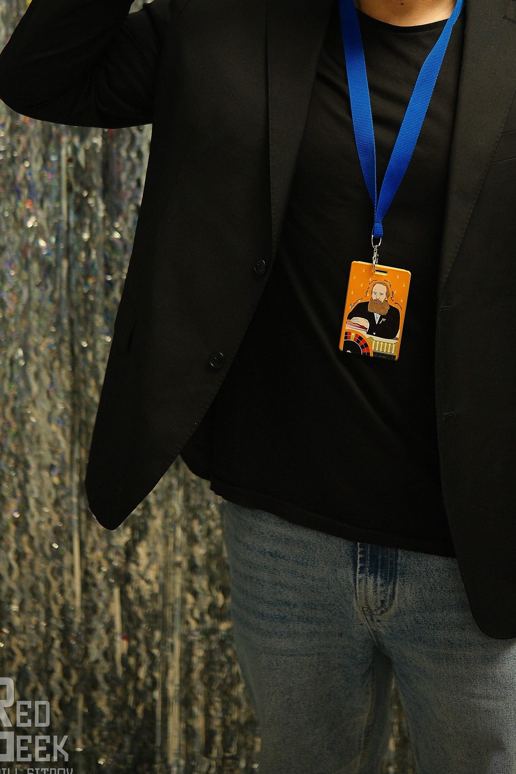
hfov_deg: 19.9
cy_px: 157
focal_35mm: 68
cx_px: 387
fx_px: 1461
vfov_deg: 29.0
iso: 640
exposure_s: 1/500
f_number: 1.2
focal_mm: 27
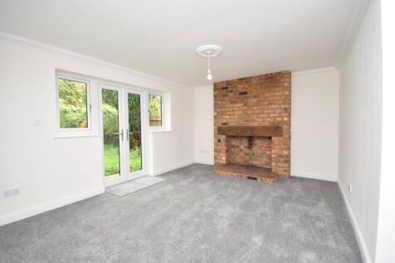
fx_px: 165
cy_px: 132
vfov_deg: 77.3
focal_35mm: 15
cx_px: 198
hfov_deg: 100.4
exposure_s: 1/60
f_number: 5
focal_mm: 10
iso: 200
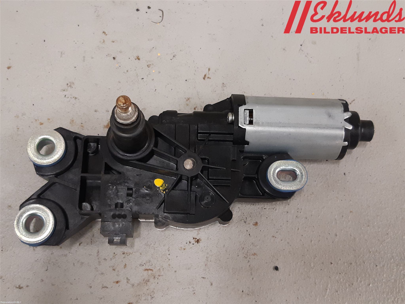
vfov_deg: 53.1
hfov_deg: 67.3
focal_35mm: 26
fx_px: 304
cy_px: 152
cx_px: 202
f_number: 1.7
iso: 160
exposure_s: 1/50
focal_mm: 3.93
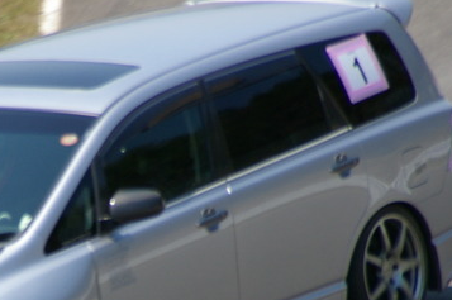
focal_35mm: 1077
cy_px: 305
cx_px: 84
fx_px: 13504
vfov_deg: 1.3
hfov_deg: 1.9
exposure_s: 1/500
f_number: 8
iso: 200
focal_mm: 250
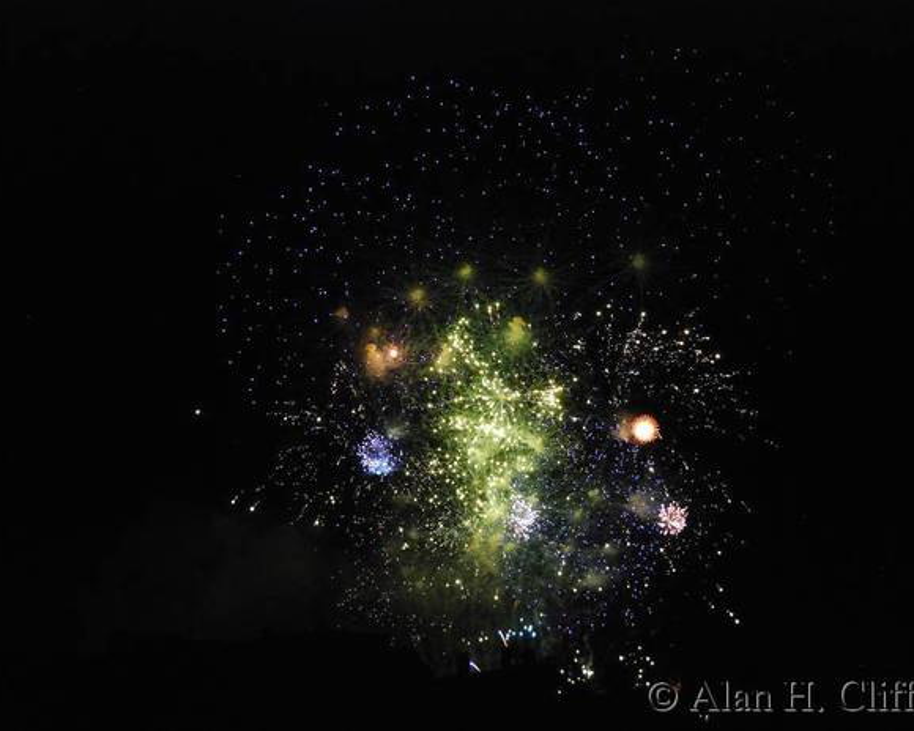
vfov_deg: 25.6
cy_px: 366
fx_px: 1611
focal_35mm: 60
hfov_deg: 31.7
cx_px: 465
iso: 1600
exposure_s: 1/100
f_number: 4.2
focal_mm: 35
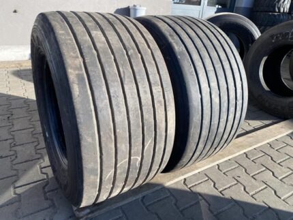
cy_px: 110
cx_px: 146
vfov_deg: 53.1
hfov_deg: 67.3
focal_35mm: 26
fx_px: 220
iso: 32
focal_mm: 4.25
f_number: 1.8
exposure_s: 1/517
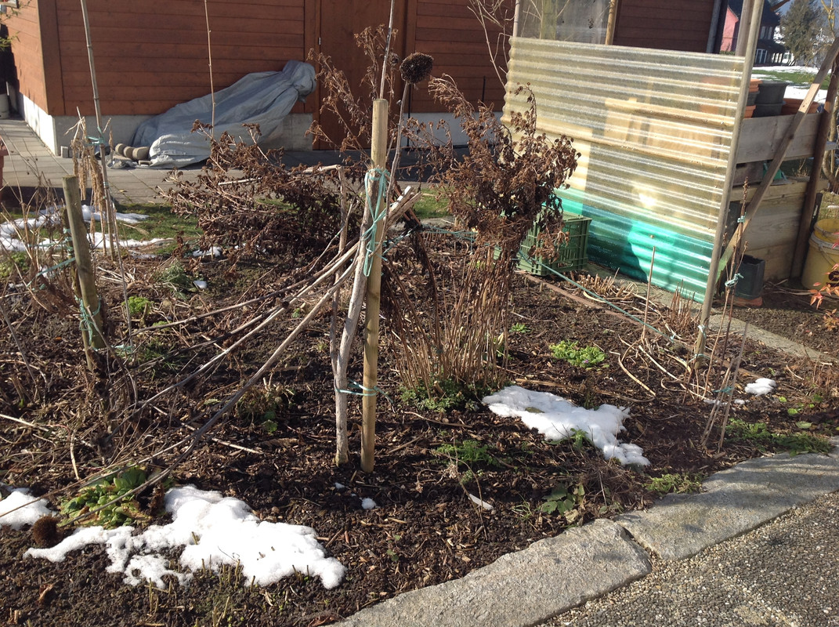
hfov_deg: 52.7
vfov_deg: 40.6
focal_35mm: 35
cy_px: 314
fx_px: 847
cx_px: 420
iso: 50
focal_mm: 4.28
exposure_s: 1/1080
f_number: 2.4
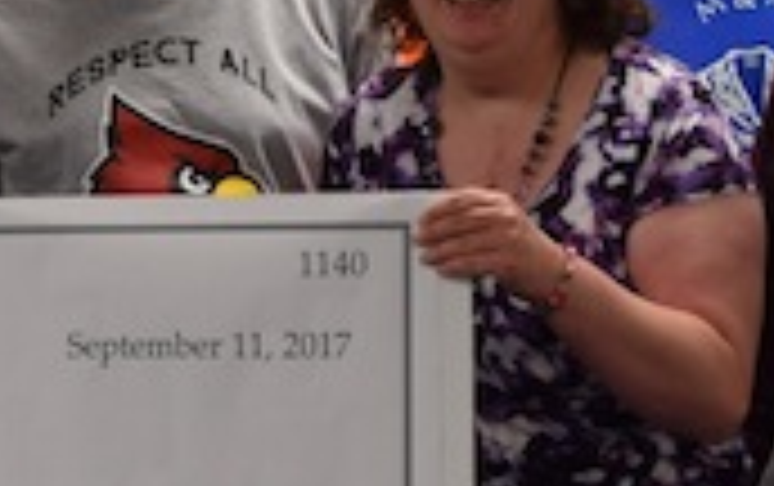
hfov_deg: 14.0
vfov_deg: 8.8
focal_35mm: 149
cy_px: 142
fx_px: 3147
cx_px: 220
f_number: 4
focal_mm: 24
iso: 400
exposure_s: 1/60
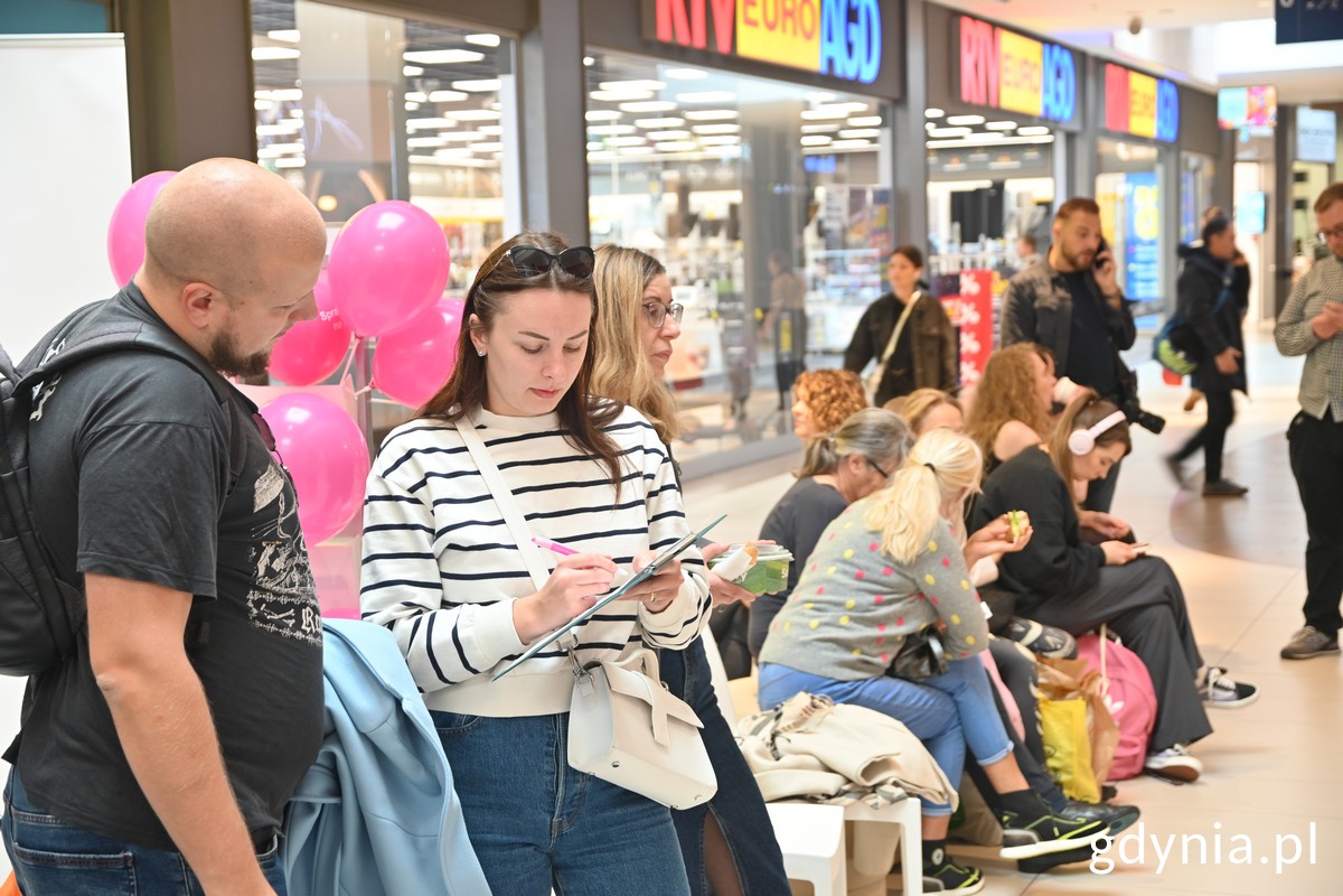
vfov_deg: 20.2
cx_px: 672
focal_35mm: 68
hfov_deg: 29.9
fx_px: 2518
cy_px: 448
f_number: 3.5
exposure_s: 1/25
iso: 400
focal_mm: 45
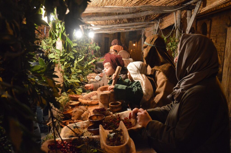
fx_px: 192
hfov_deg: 62.0
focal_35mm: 30
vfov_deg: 43.5
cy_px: 76
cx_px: 116
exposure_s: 1/30
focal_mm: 20
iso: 4500
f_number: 3.5
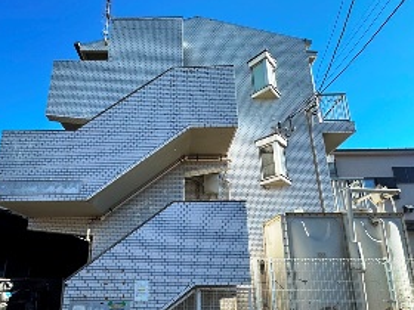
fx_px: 239
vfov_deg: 63.9
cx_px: 183
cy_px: 213
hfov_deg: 81.4
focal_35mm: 20
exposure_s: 1/779
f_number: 2.2
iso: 40
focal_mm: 2.22
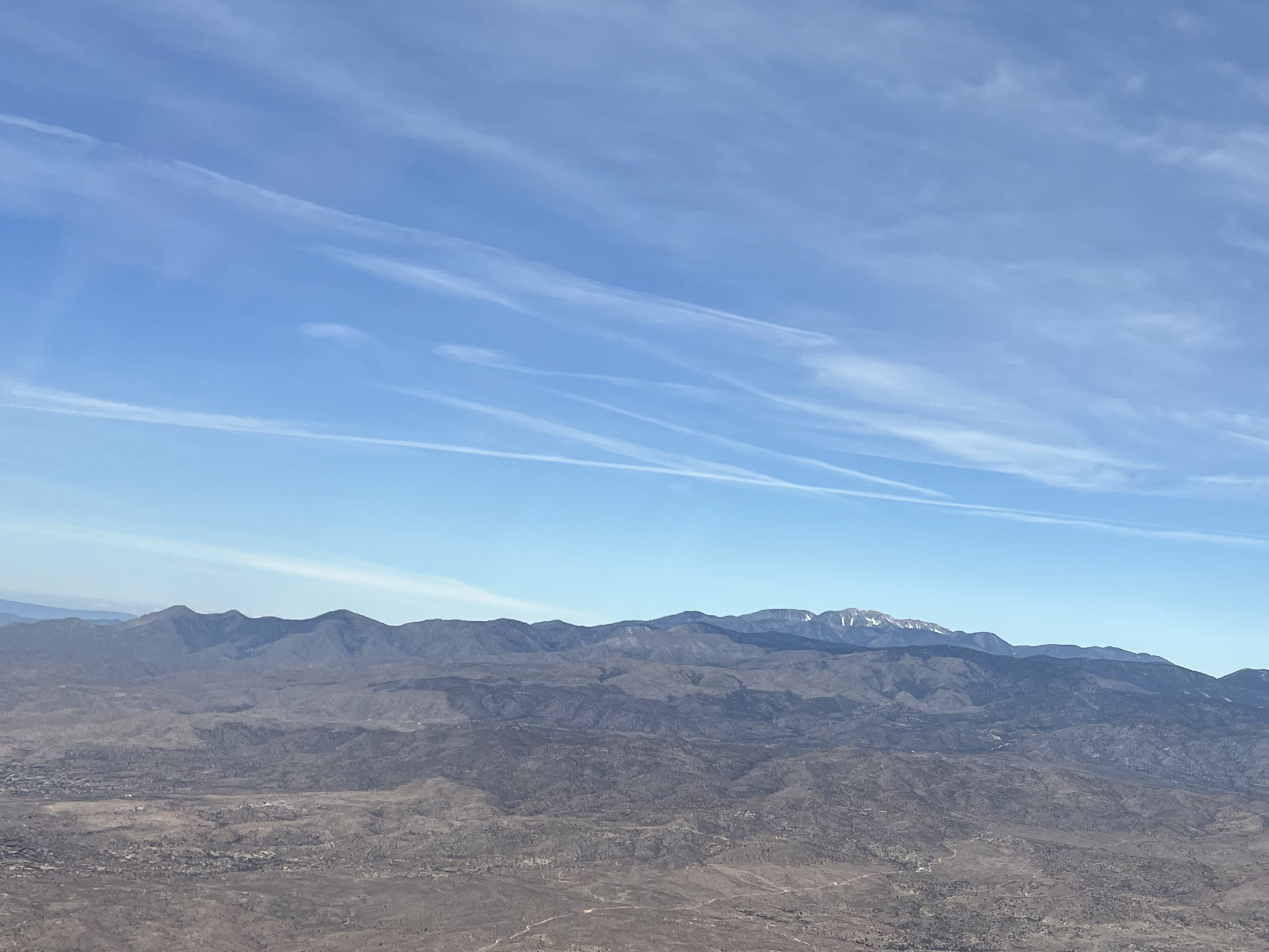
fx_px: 1760
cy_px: 591
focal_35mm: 48
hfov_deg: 38.3
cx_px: 998
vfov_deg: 30.2
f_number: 1.5
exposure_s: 1/6579
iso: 50
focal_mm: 5.7
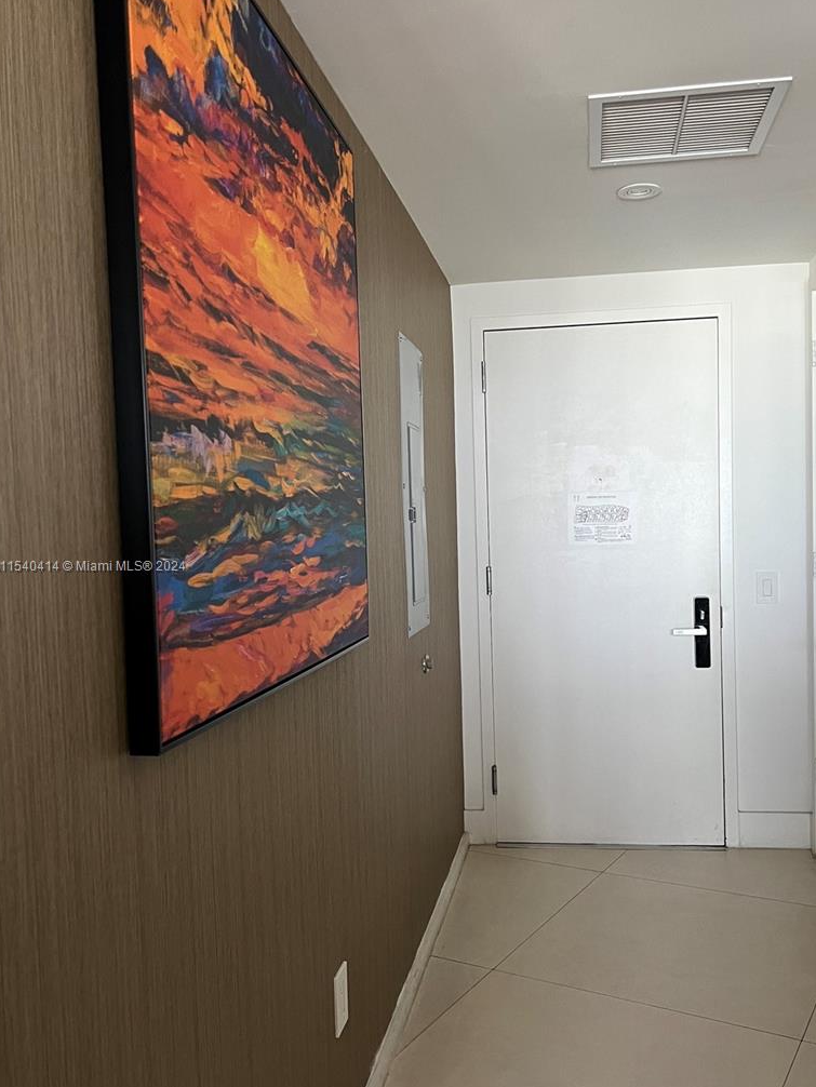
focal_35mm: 31
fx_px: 974
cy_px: 567
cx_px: 474
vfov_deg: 58.3
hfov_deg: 45.3
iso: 200
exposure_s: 1/60
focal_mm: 5.7
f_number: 1.5
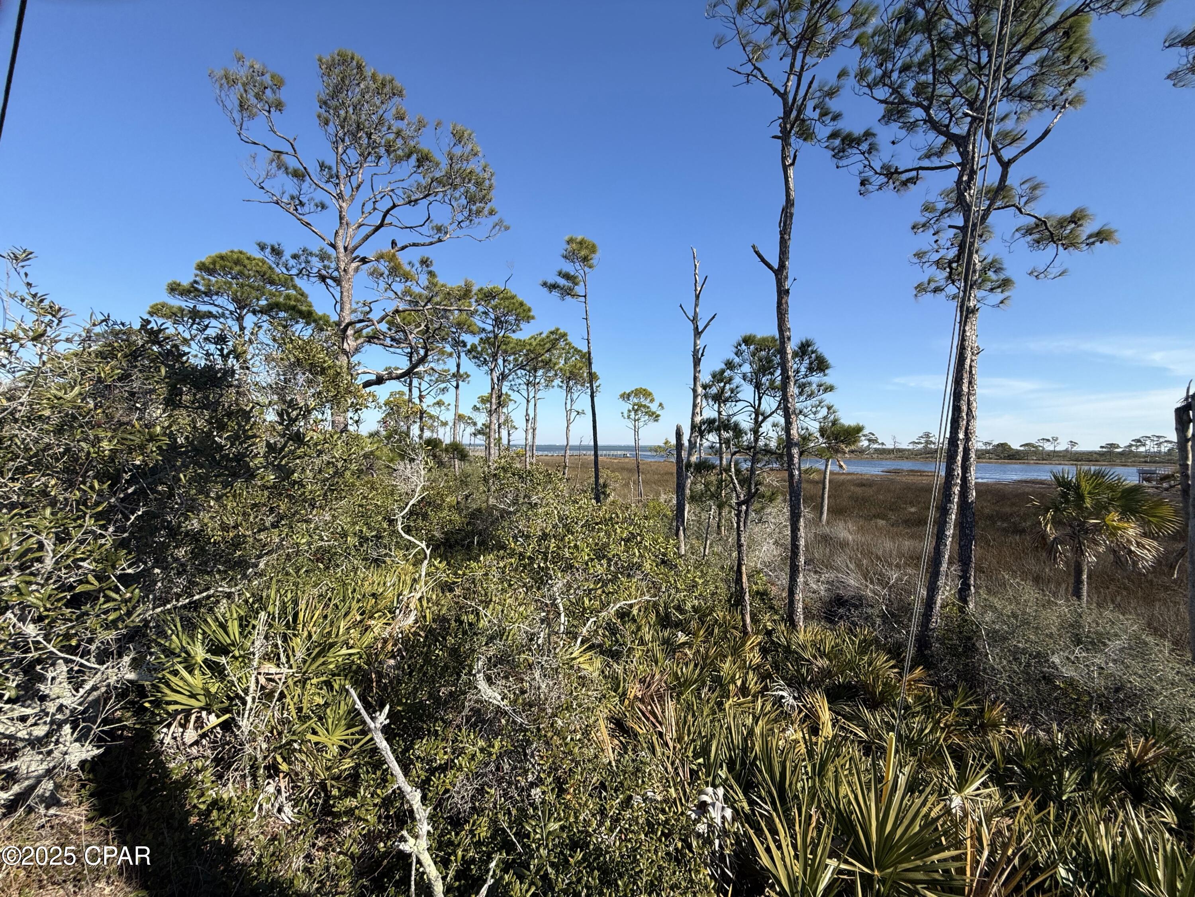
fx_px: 483
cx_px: 598
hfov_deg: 102.1
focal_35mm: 14
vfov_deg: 85.7
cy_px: 448
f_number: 2.2
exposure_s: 1/1848
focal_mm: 2.22
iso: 50
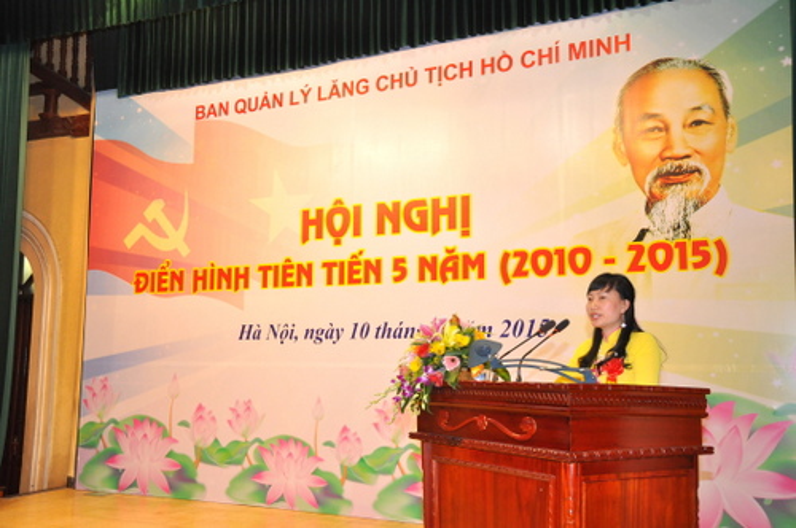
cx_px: 398
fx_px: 828
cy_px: 264
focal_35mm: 38
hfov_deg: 51.3
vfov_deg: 35.4
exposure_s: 1/60
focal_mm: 25
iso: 1000
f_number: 7.1
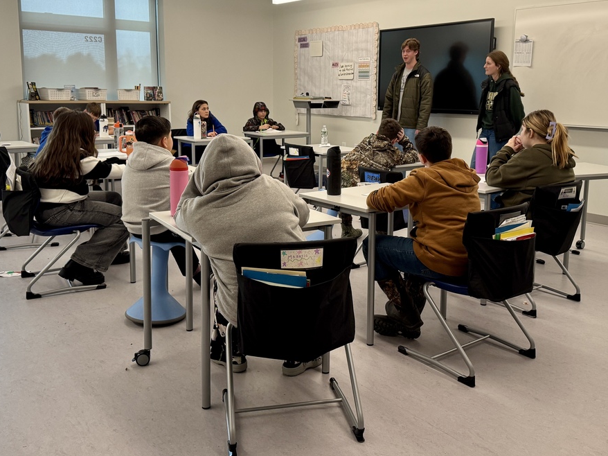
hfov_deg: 63.3
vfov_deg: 49.6
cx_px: 269
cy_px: 200
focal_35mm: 28
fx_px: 492
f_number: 1.78
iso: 200
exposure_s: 1/83
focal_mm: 6.76
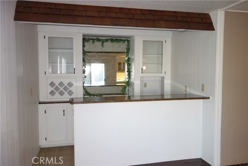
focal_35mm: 28
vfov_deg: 46.4
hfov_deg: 65.5
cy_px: 83
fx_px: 193
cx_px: 124
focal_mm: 10.4
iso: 125
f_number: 1.8
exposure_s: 1/30
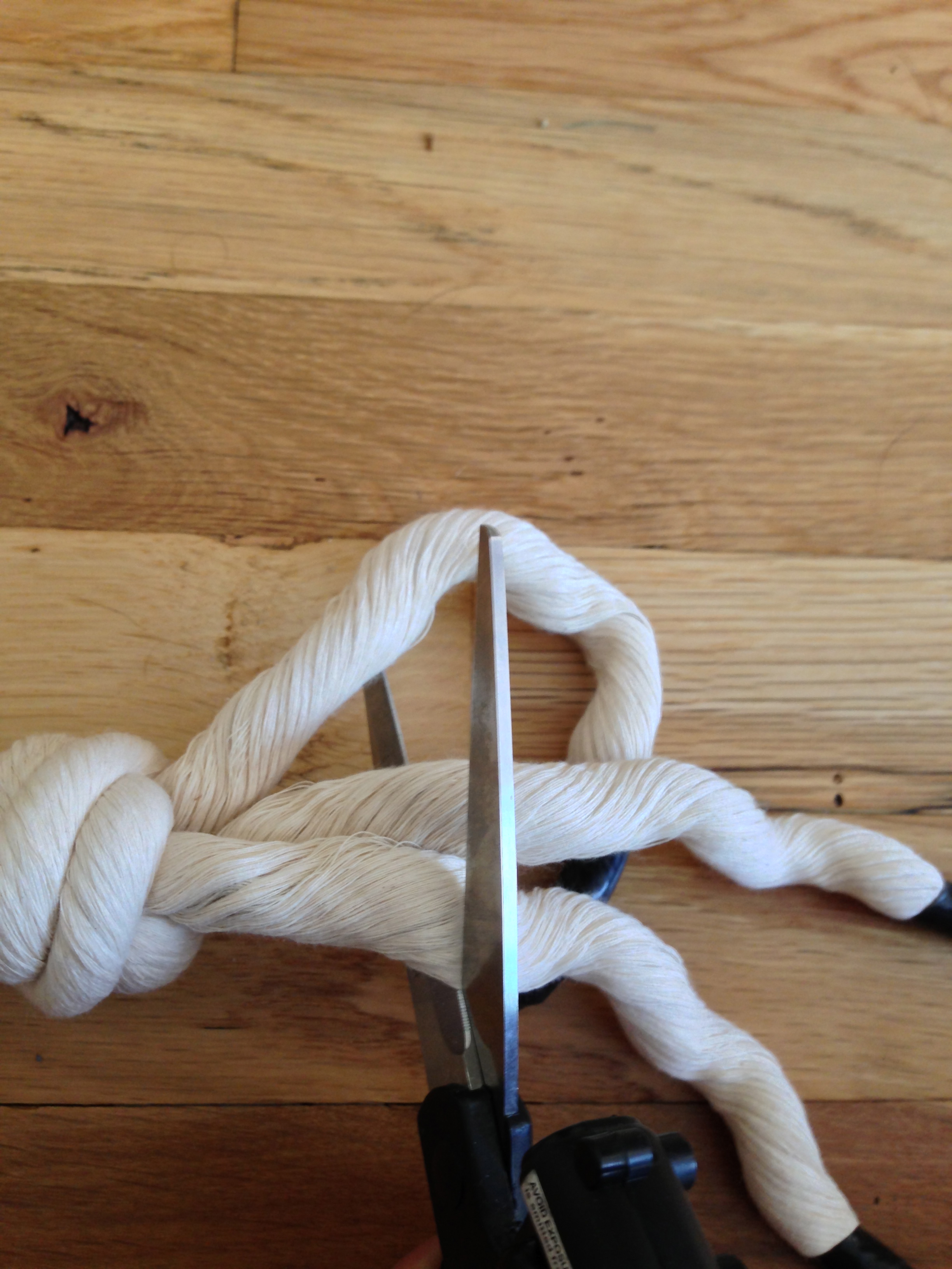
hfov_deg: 42.9
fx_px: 1210
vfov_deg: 55.4
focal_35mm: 33
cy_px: 634
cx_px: 476
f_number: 2.4
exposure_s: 1/20
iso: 80
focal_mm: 4.13
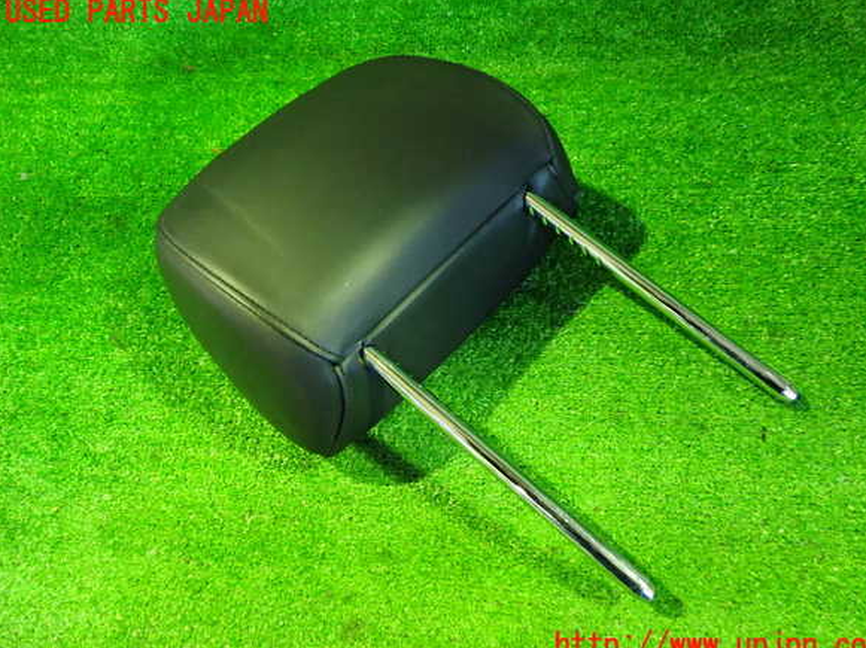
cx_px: 444
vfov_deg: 45.4
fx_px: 775
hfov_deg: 58.4
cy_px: 329
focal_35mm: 31
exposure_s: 1/20
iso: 800
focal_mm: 5.4
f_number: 2.3
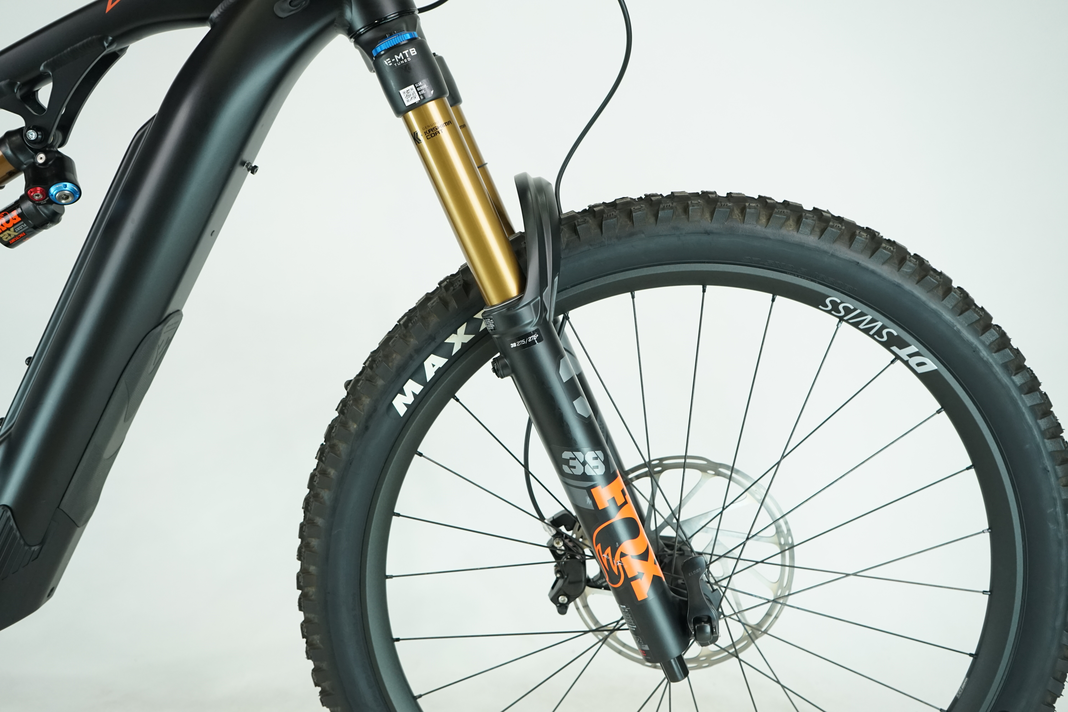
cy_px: 356
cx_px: 534
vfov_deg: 40.0
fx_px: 979
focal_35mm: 33
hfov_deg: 57.2
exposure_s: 1/200
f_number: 5.6
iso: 1600
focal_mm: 33
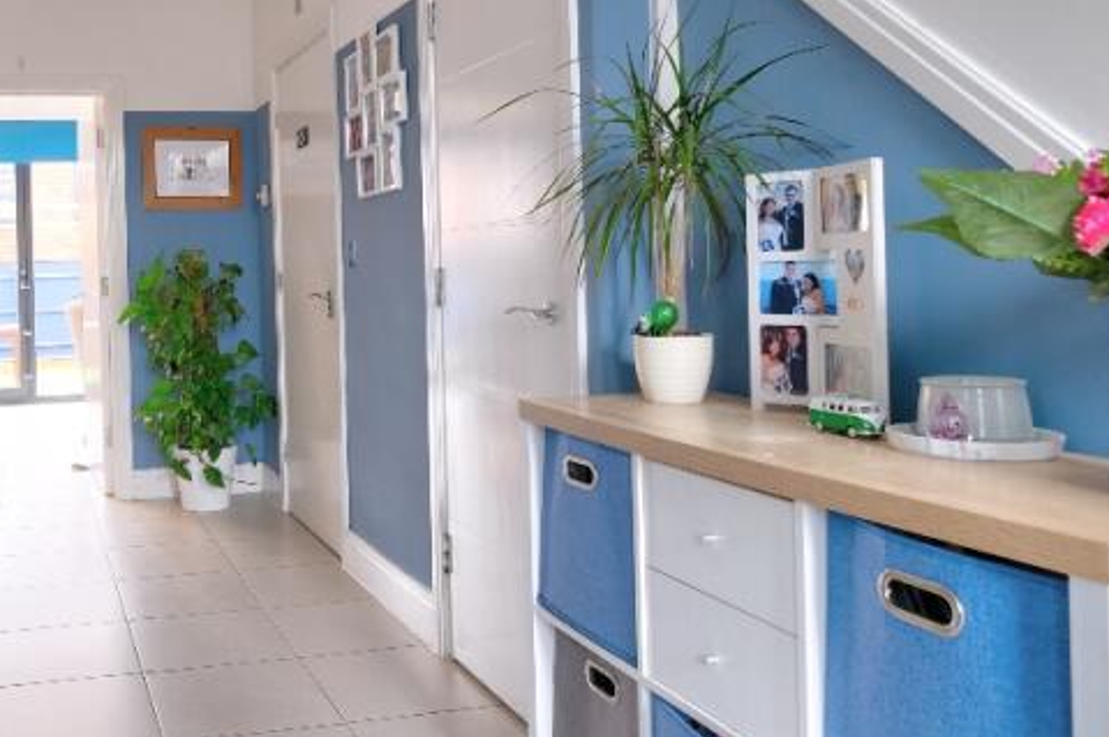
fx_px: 985
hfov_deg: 54.7
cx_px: 219
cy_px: 288
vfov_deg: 40.8
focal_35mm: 32
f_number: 4
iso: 200
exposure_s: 1/15
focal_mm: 10
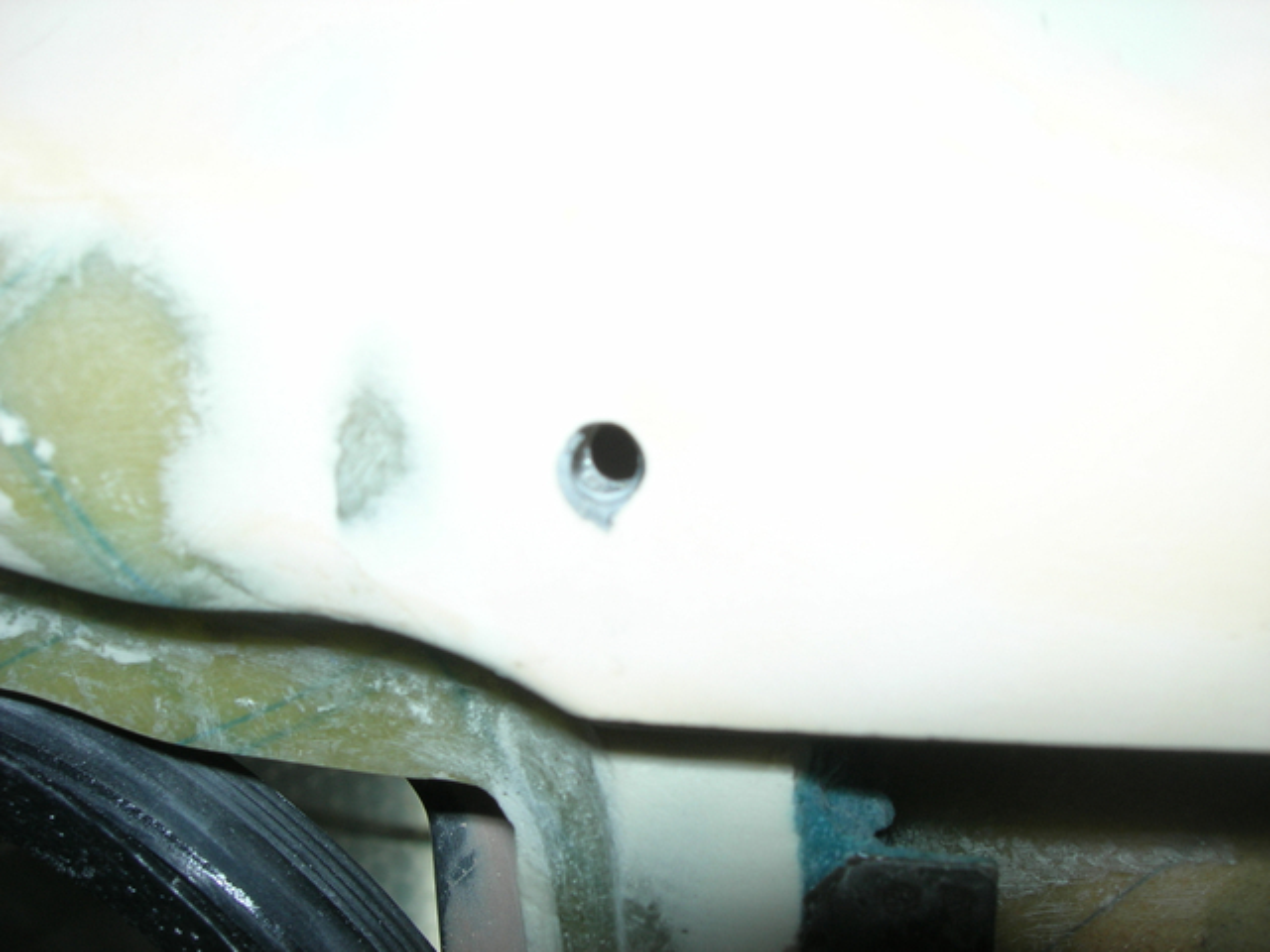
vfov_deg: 37.7
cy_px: 476
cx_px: 635
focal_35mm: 38
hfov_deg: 49.0
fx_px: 1394
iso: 64
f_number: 4.8
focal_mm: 7.8
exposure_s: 1/60.1
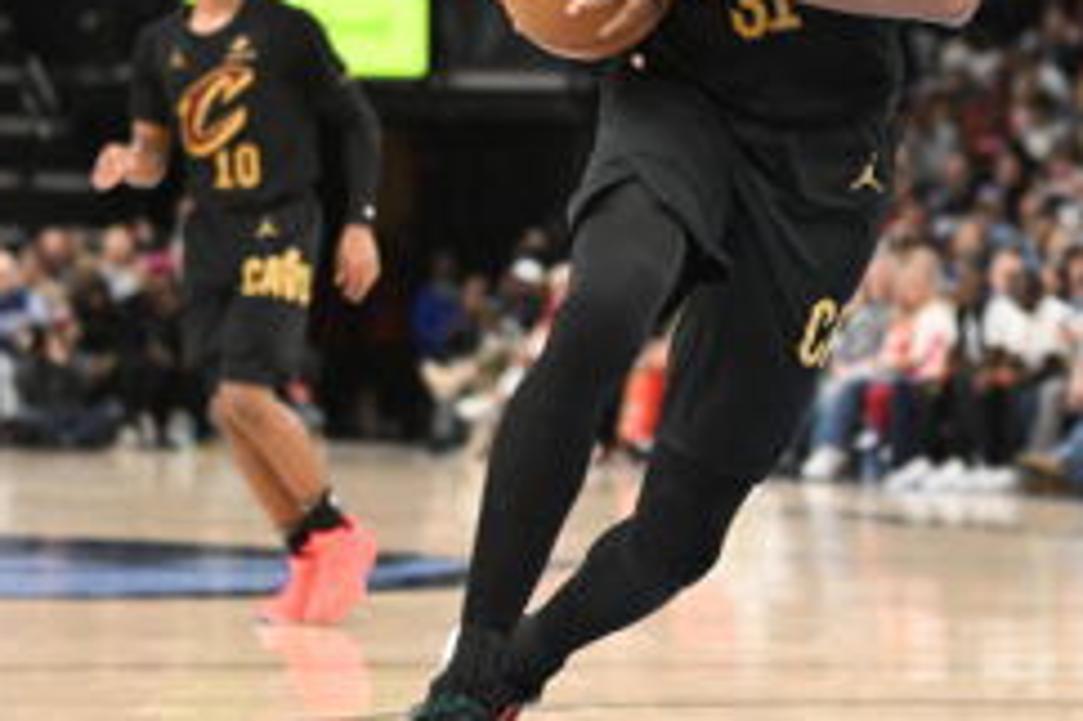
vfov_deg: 7.4
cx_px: 647
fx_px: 5592
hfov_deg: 11.1
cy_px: 141
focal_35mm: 186
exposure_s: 1/1600
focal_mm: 95
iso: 4000
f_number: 2.8
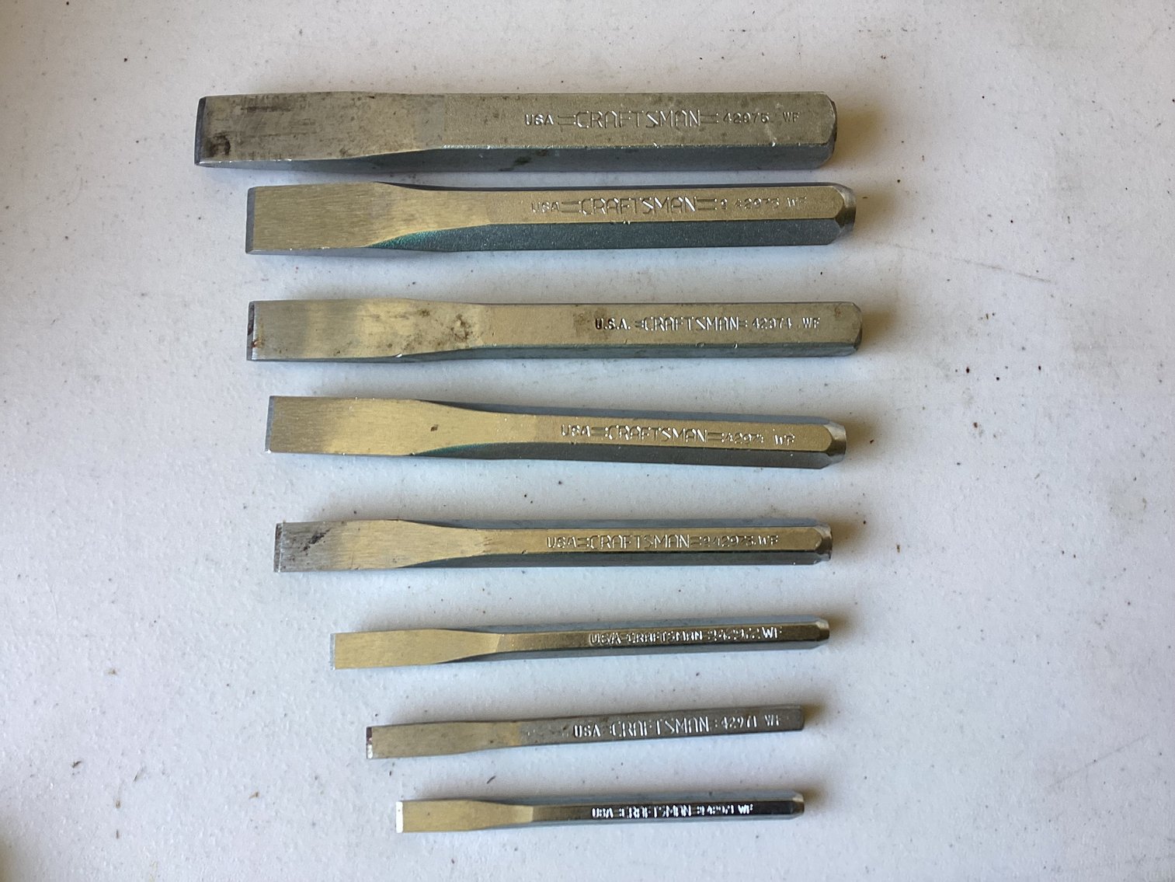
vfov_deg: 45.4
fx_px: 1052
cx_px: 588
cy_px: 441
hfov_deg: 58.3
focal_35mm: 31
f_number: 2.4
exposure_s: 1/60
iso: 50
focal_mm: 3.3
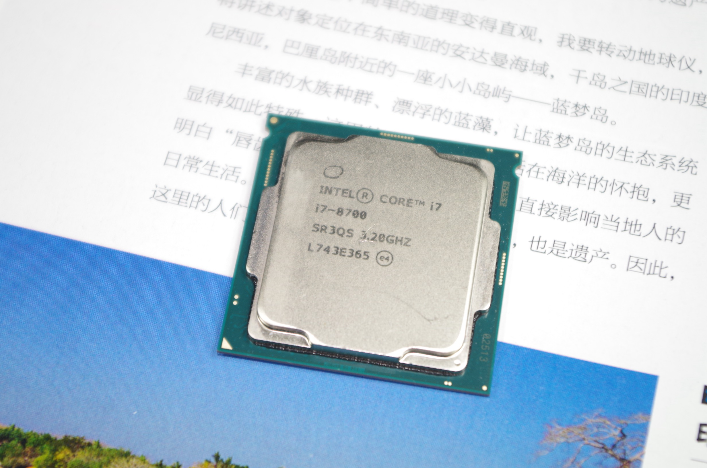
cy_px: 234
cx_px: 354
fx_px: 1607
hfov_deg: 24.8
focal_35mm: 82
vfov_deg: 16.6
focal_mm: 55
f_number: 5.6
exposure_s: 1/60
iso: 200
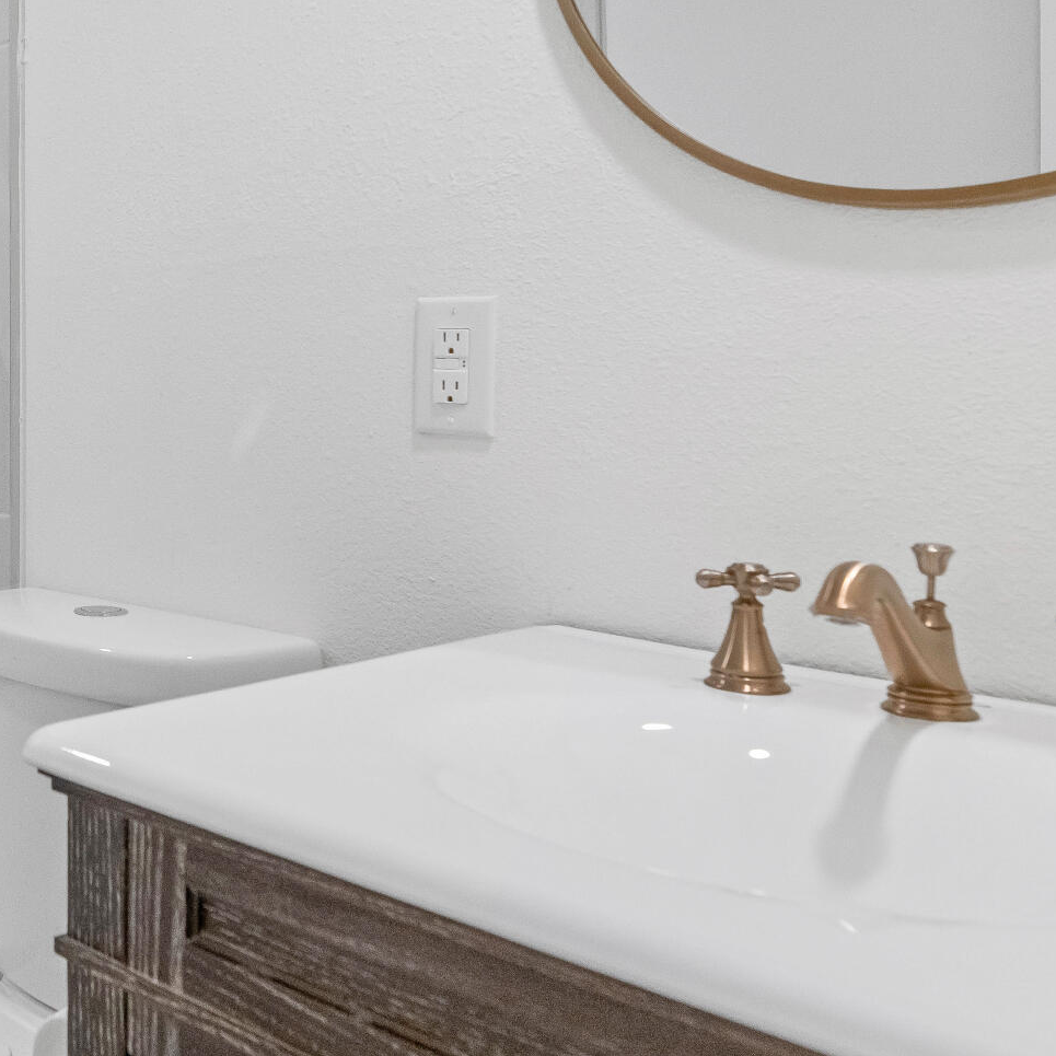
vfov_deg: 44.7
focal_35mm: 37
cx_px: -36
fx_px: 1277
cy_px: 436
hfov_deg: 38.9
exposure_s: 1/200
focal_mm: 14
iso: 1000
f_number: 4.5
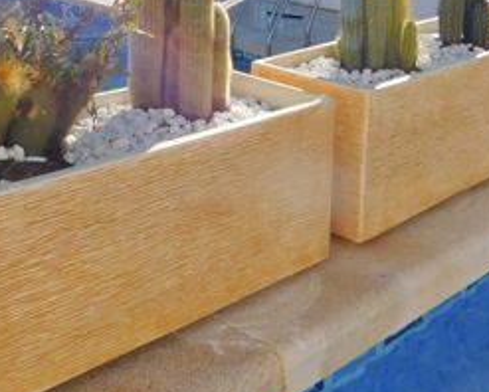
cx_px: 136
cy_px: -105
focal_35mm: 64
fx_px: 927
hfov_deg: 29.2
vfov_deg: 21.7
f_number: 6
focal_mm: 4
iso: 125
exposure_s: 1/640
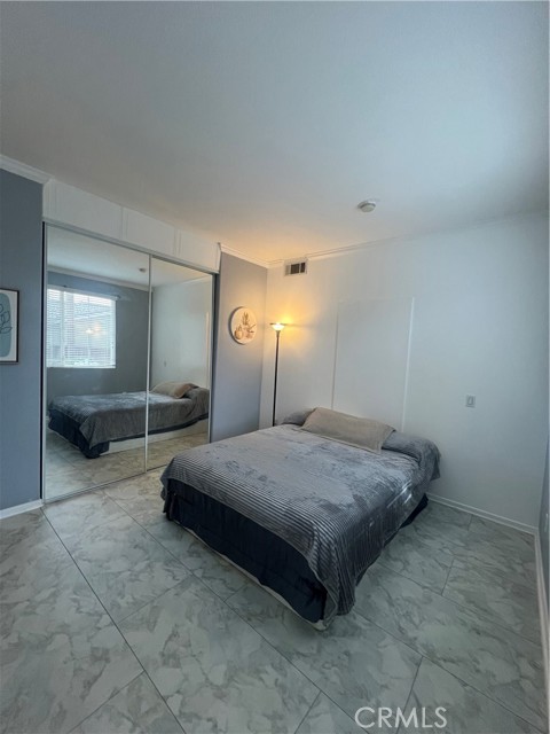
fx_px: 275
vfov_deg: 106.2
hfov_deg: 89.9
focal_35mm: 13
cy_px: 367
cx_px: 275
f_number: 1.8
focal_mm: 1.57
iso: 200
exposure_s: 1/120
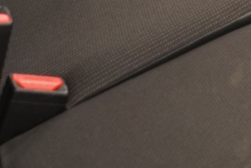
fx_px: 1123
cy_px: -235
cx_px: 438
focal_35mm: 161
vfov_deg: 7.9
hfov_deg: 11.9
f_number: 5
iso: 800
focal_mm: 28
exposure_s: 1/6
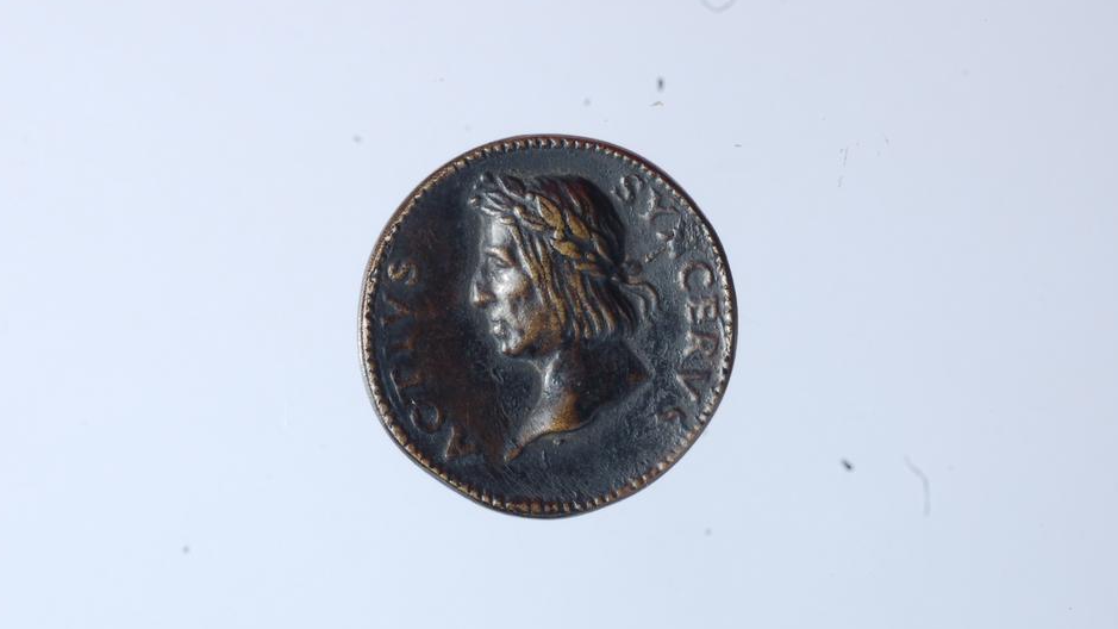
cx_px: 523
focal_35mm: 118
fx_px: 3489
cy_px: 322
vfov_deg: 10.3
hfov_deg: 18.2
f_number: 18
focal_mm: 55
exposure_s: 1/10
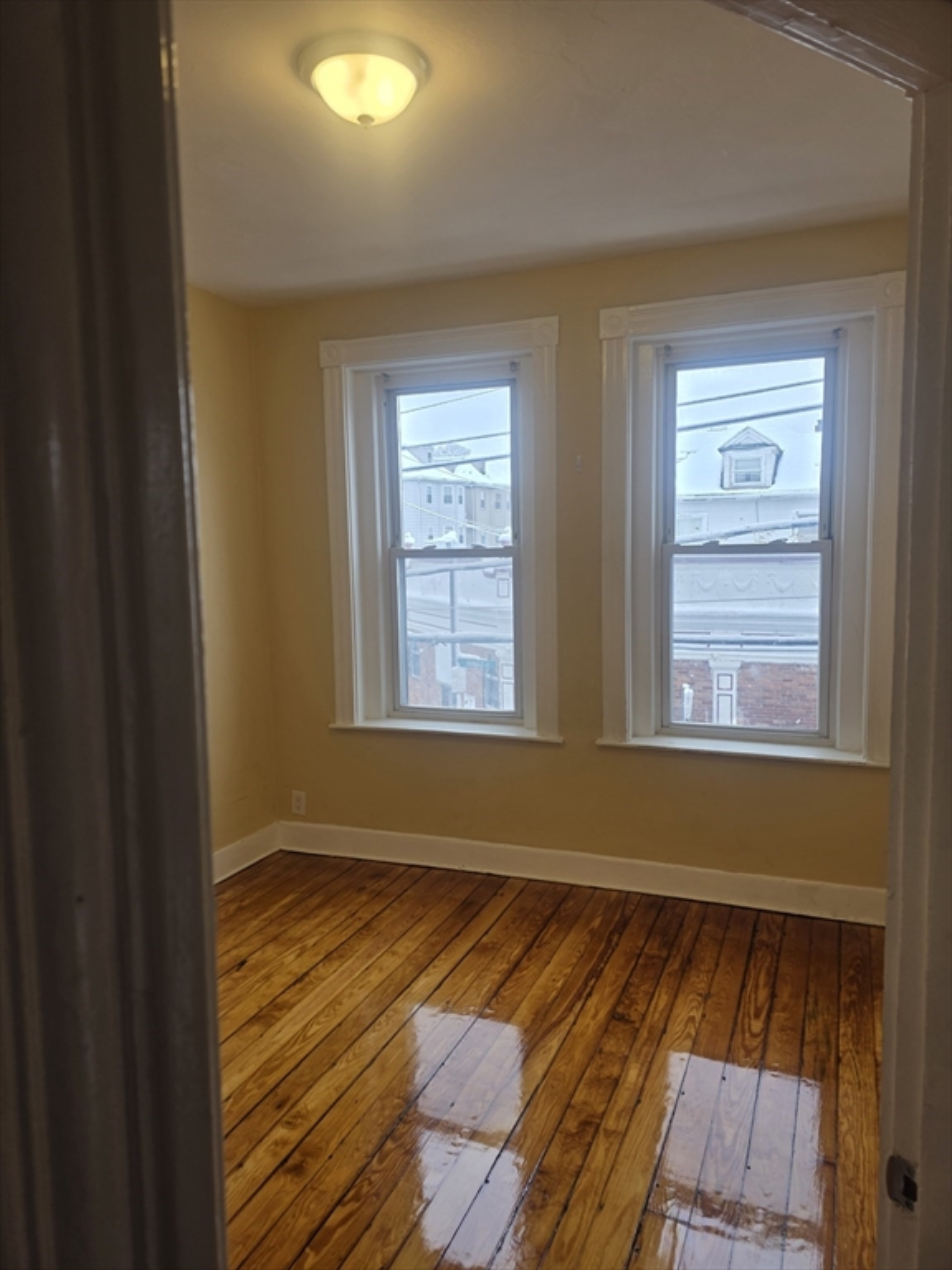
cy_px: 635
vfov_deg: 73.9
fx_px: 843
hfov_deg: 58.9
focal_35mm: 23
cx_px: 476
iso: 32
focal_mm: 6.3
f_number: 1.7
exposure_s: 1/120
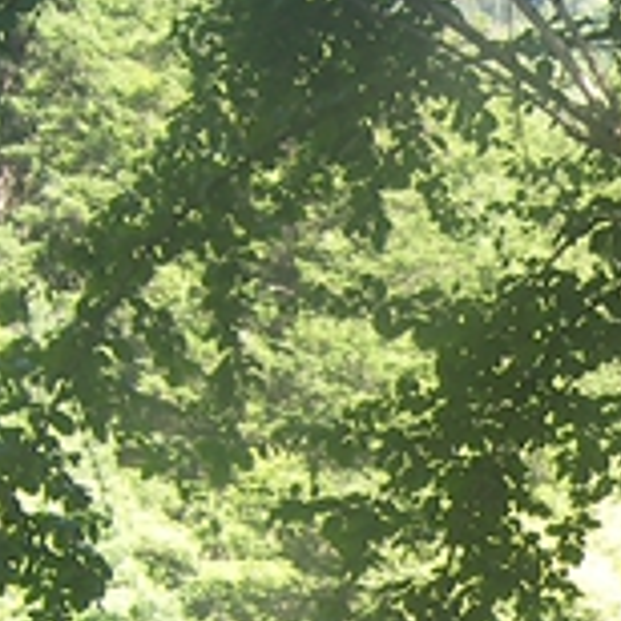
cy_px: 673
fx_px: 2233
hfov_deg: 14.5
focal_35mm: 110
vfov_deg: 15.4
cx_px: 1000
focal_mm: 5
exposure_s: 1/80
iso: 50
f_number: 2.8
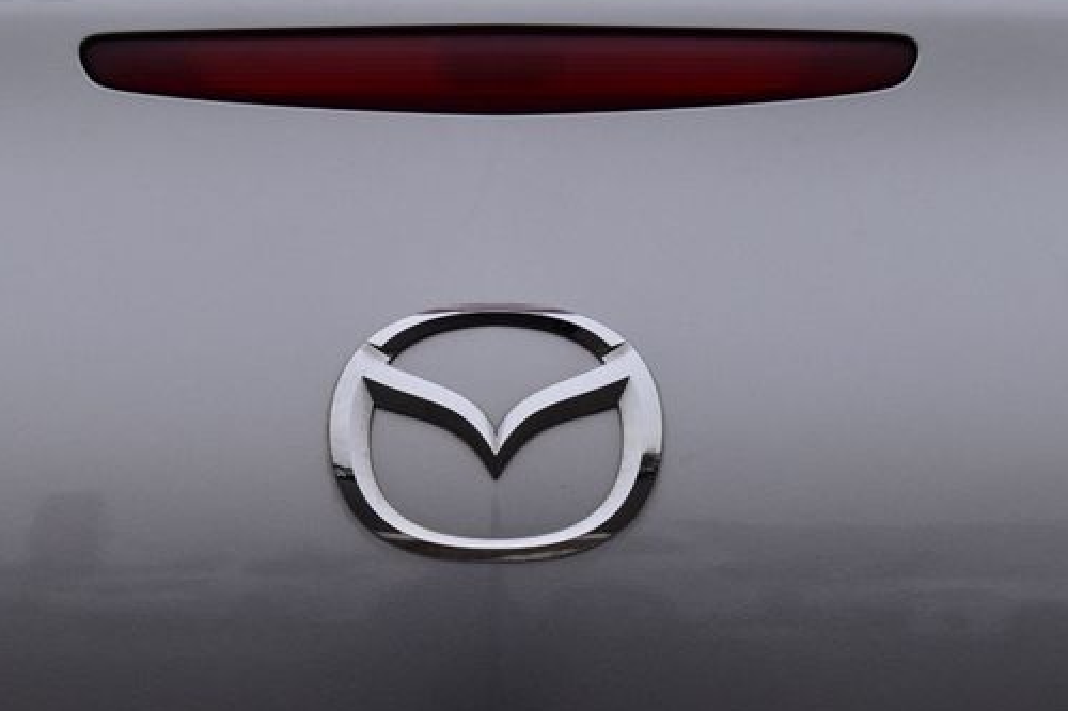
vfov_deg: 12.9
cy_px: 425
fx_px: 3133
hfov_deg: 19.3
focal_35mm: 106
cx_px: 525
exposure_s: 1/320
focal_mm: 55
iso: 400
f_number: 10
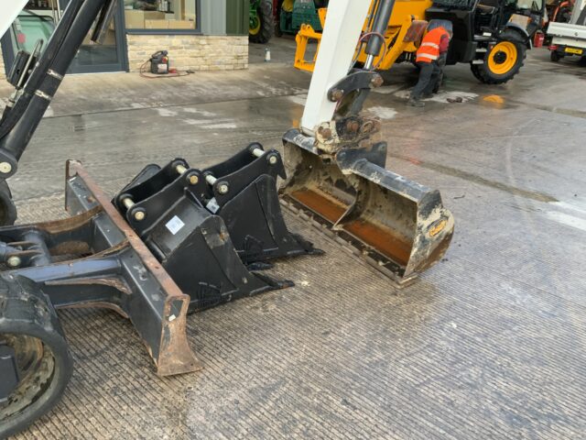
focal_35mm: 29
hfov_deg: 61.7
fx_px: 491
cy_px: 220
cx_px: 293
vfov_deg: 48.2
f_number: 1.8
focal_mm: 3
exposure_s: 1/122
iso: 50
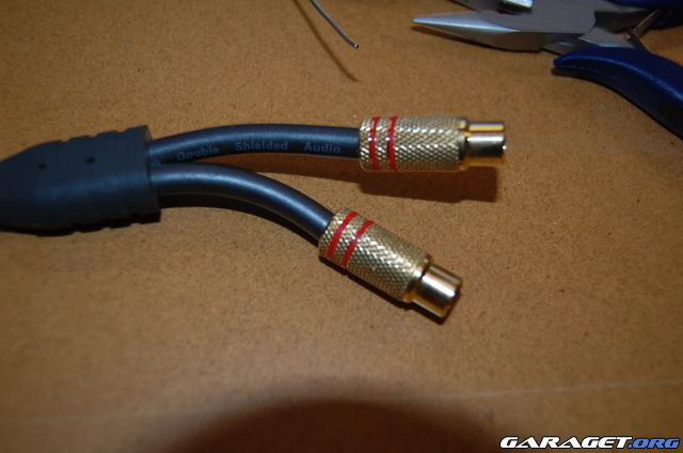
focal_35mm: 42
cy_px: 226
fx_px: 795
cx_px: 342
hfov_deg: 46.5
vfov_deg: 31.8
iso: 360
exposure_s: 1/60
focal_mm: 28
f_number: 4.2
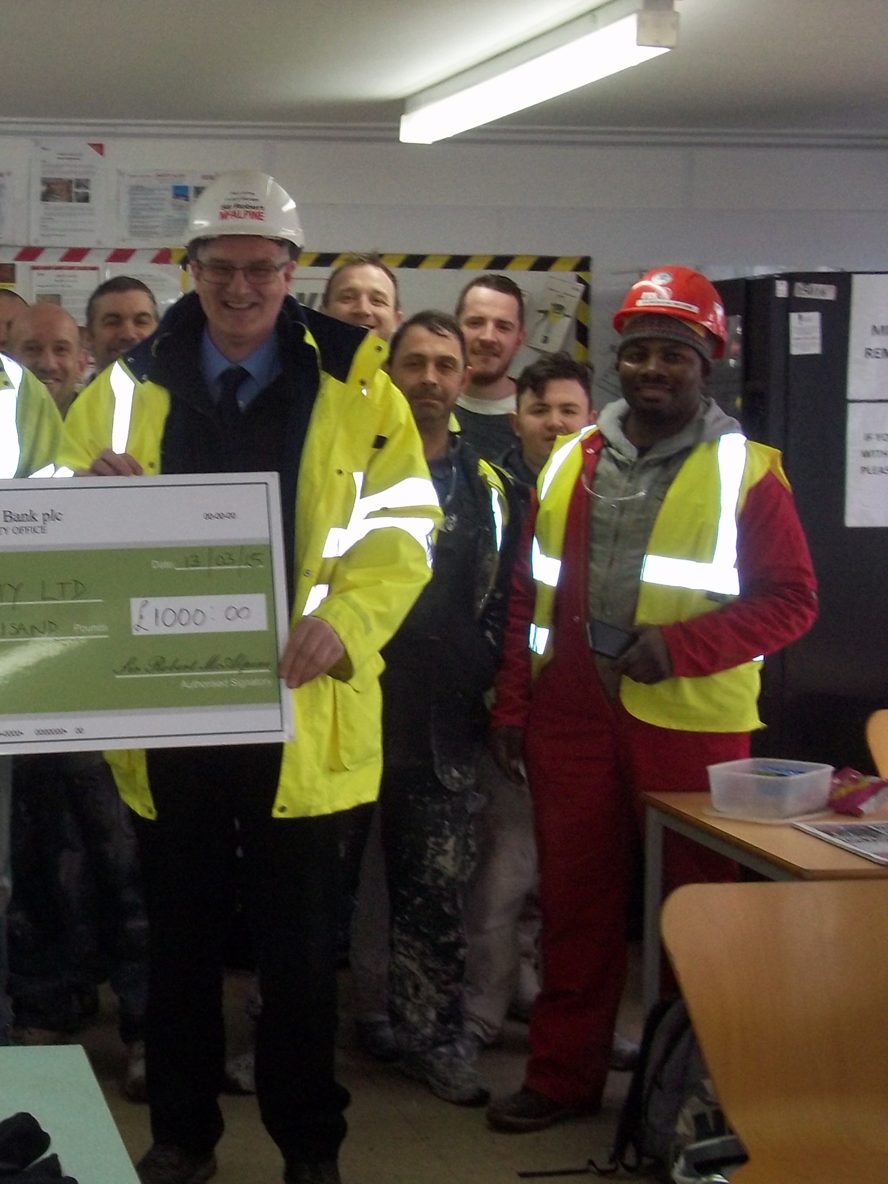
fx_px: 2121
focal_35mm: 62
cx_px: -37
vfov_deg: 31.2
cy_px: 519
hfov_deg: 22.6
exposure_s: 1/30
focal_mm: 6.5
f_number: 3.1
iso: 160
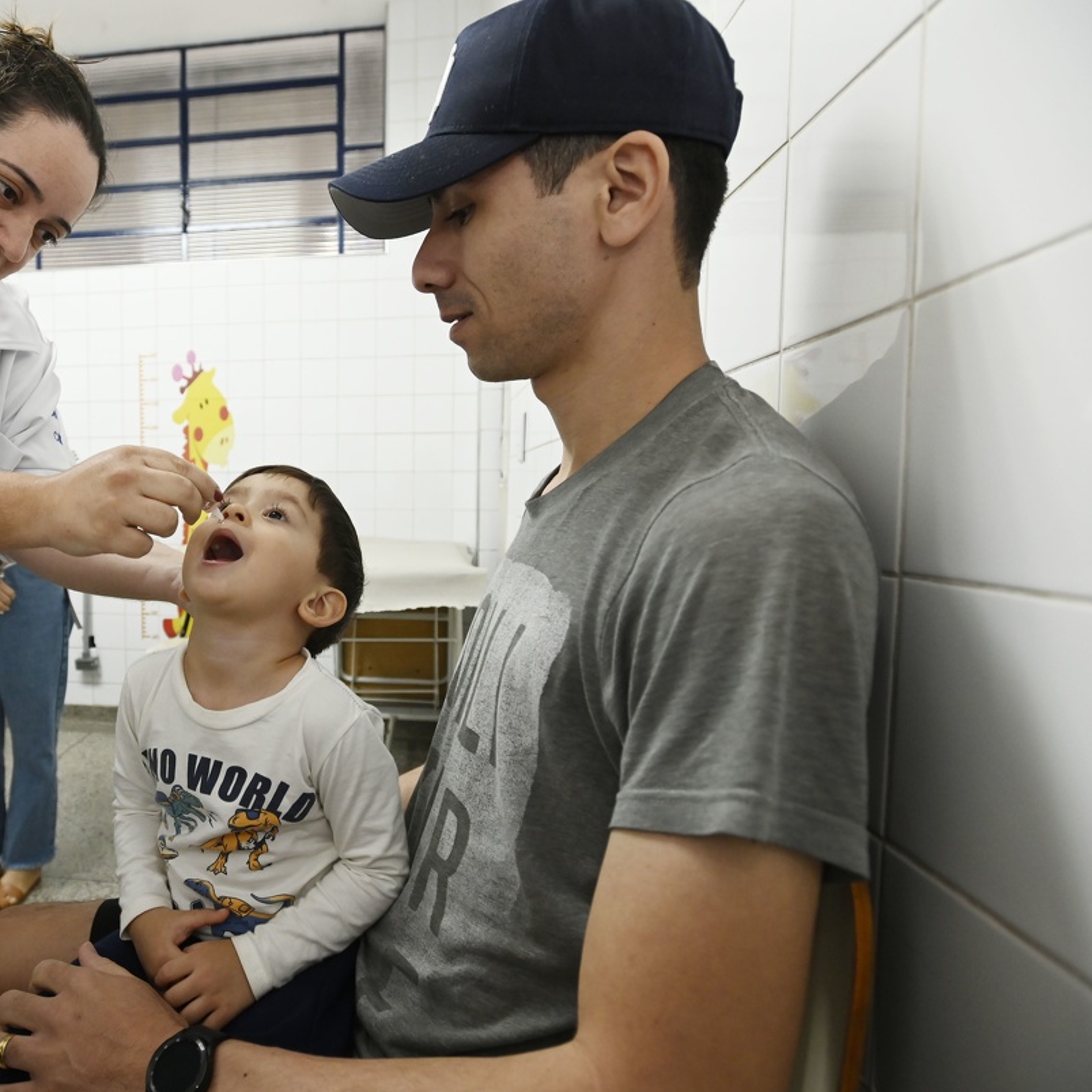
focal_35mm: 22
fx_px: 785
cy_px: 552
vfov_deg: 69.6
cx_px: 269
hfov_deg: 65.3
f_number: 4
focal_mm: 17
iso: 2000
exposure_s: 1/200
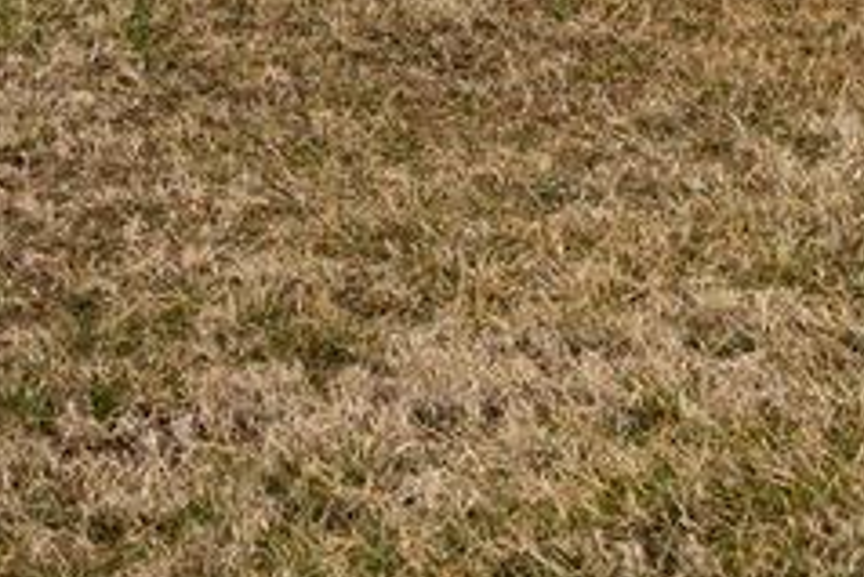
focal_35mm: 127
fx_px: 3050
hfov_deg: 16.1
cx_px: 323
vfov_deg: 9.8
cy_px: -675
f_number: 6.3
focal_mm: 14
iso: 200
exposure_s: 1/800
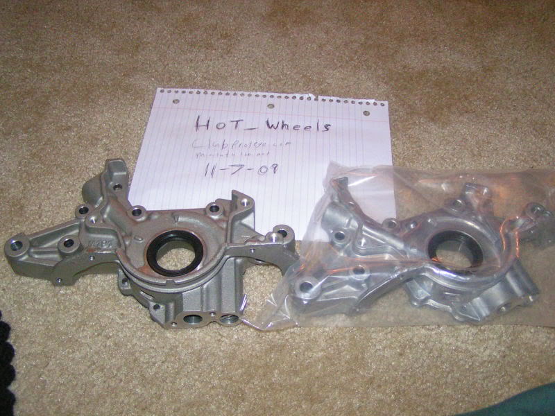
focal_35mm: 38
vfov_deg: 37.7
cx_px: 278
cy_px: 208
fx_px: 609
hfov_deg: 49.0
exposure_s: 1/40
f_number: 2.8
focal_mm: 5.8
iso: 200
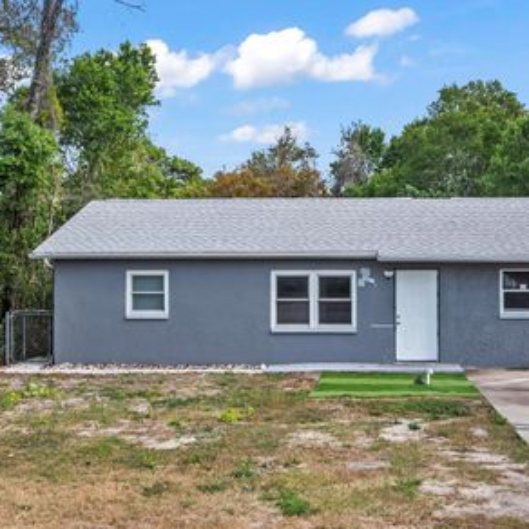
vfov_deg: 33.4
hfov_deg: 33.2
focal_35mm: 51
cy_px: 273
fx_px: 882
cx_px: 339
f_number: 9
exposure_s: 1/320
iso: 250
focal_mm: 35
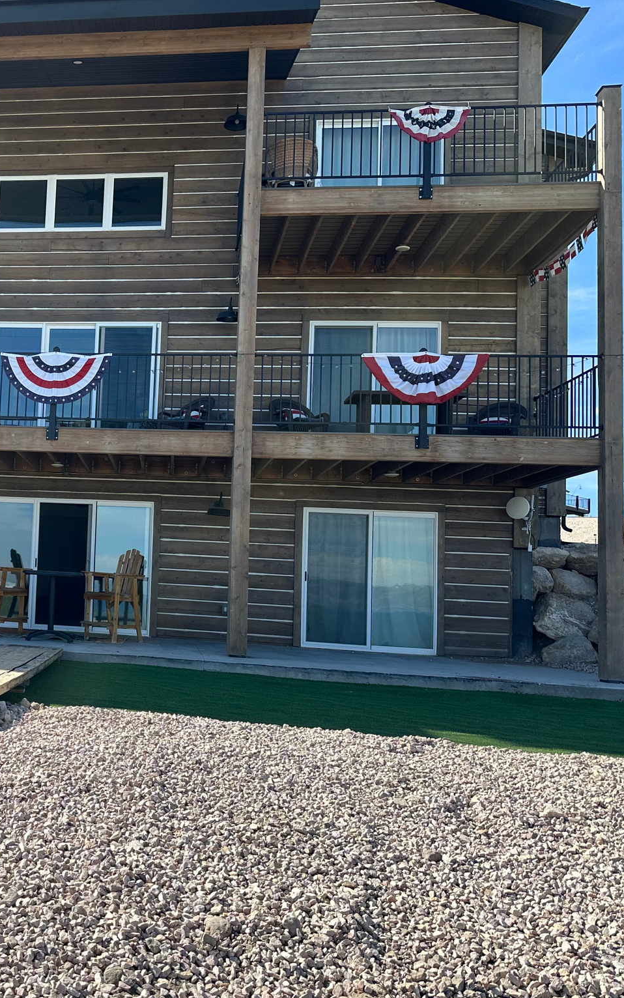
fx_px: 925
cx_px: 22
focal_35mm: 34
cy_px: 500
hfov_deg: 34.4
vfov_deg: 56.7
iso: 80
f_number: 1.78
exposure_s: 1/1916
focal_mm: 6.86
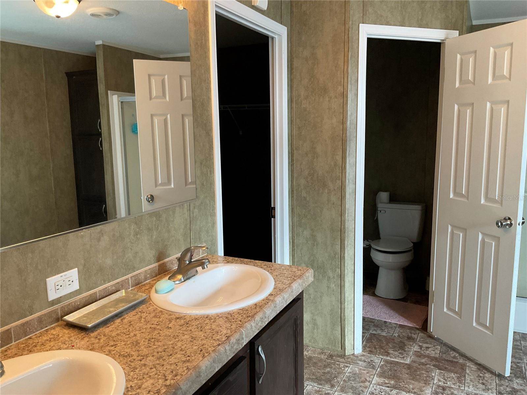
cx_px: 264
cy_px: 198
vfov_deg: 48.2
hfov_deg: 61.7
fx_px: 442
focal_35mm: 29
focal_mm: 3
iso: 125
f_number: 1.8
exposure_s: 1/60
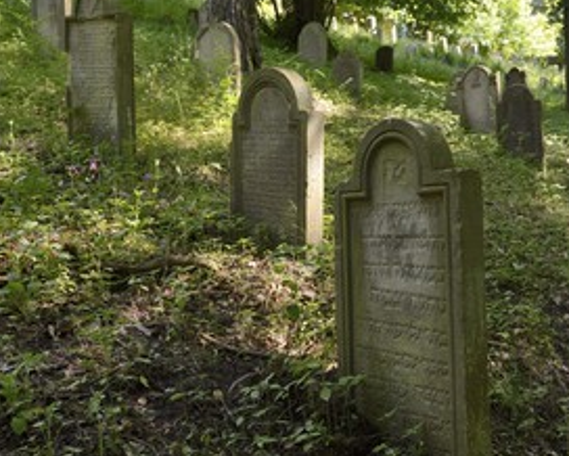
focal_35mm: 42
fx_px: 708
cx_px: 404
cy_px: 192
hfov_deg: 42.8
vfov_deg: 35.6
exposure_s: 1/100
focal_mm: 29
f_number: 6.3
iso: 800
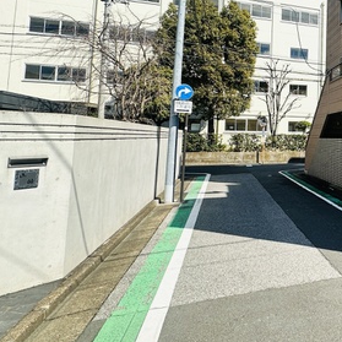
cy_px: 108
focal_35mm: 31
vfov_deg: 51.4
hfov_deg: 42.5
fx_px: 347
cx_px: 368
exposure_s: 1/1304
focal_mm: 2.22
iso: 40
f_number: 2.2
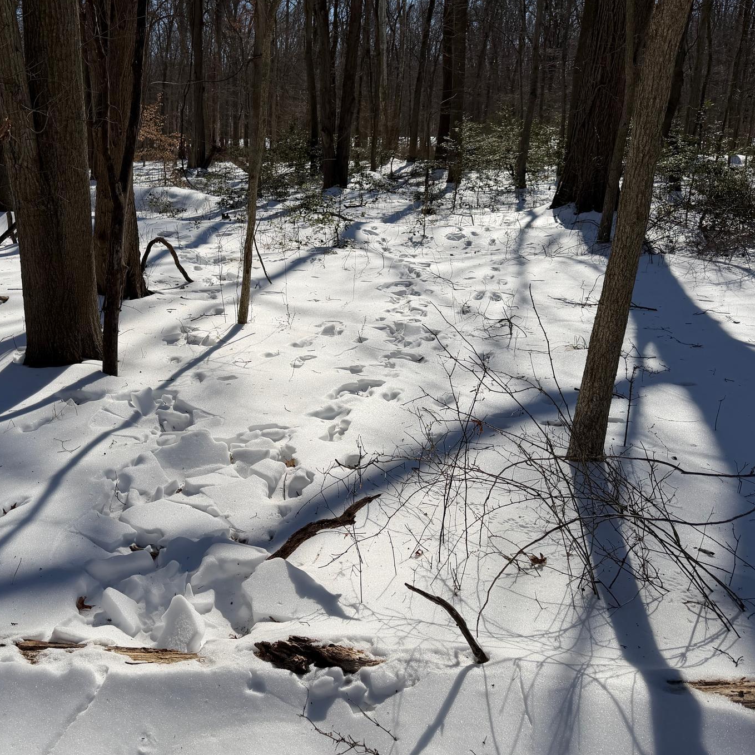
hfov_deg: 50.7
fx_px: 790
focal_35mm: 32
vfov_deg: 51.1
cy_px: 351
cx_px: 297
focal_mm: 6.76
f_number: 1.78
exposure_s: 1/14286
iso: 80
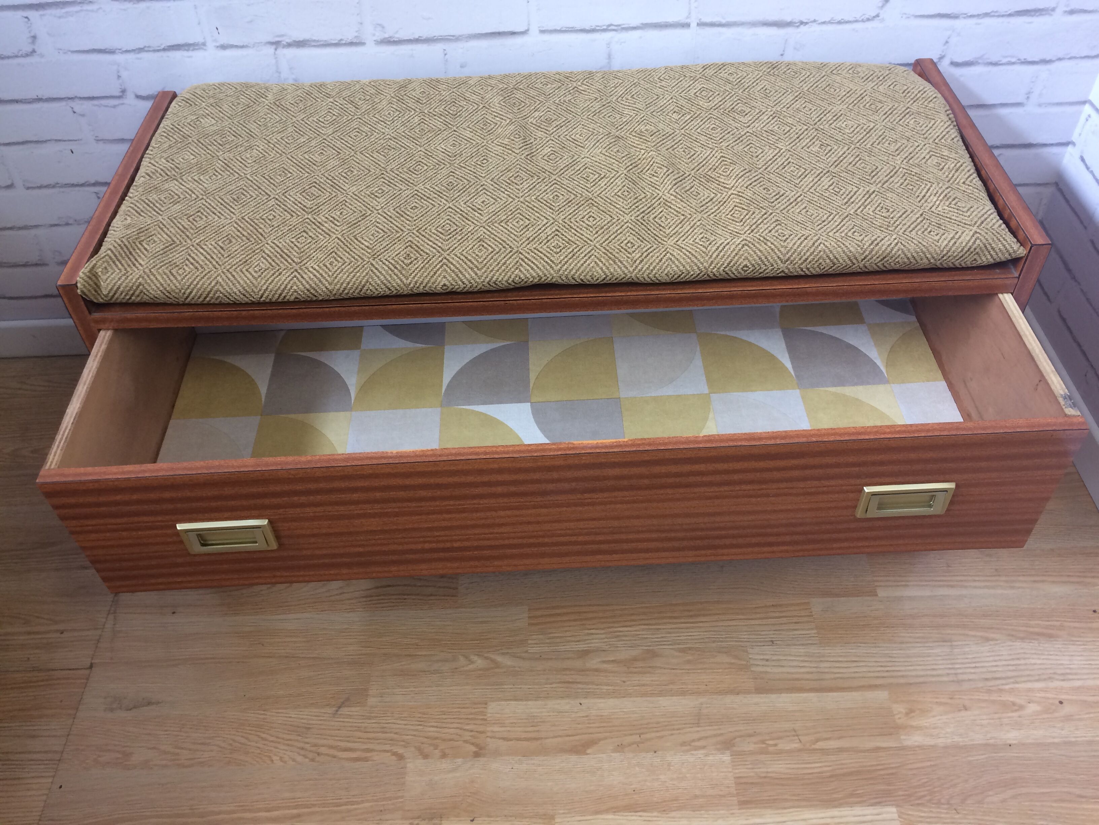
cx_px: 550
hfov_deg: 61.7
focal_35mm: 29
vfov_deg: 48.2
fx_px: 921
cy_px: 412
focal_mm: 4.15
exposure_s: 1/33
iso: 40
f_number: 2.2
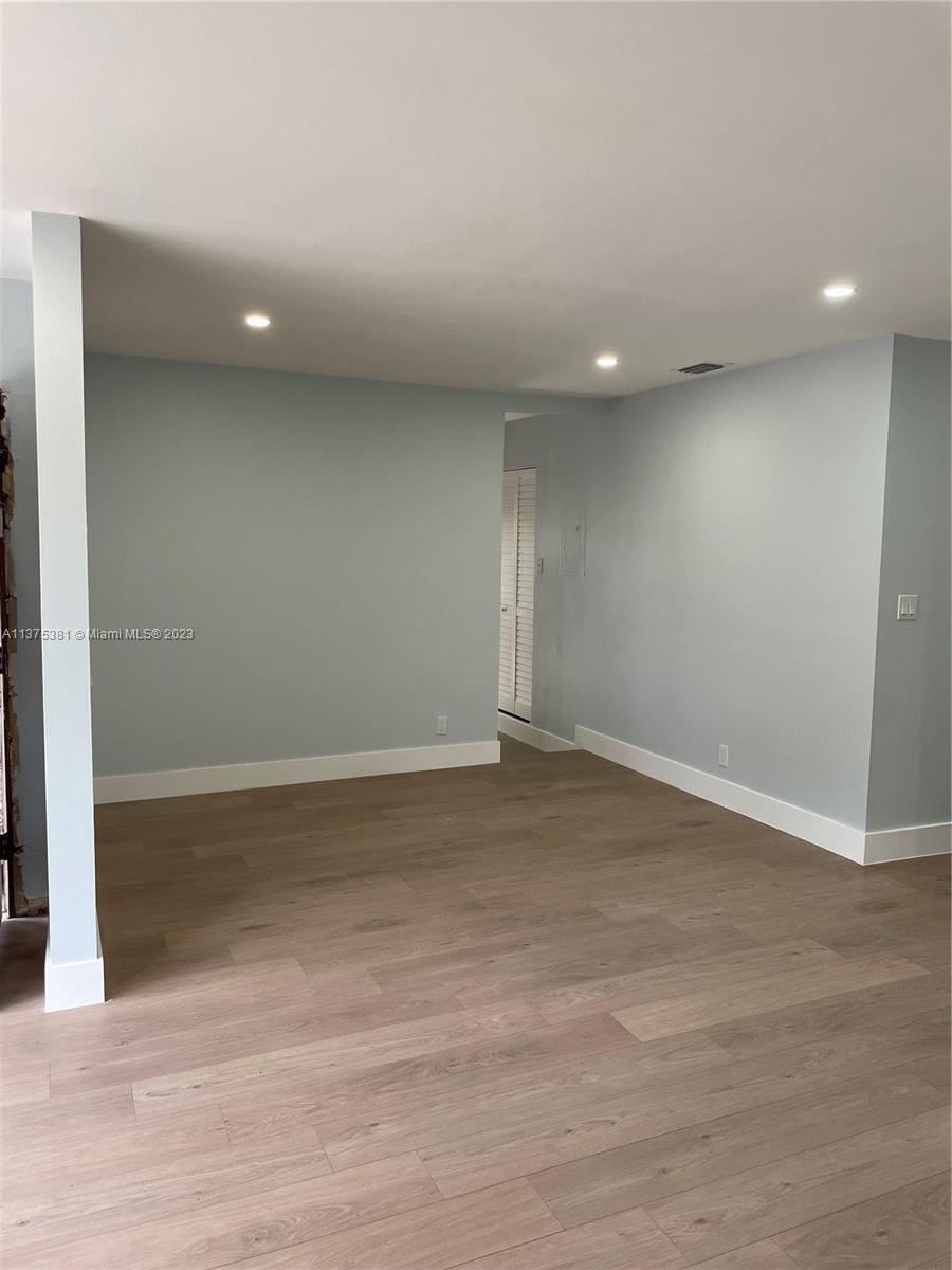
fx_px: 953
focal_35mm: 26
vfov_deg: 67.3
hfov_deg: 53.1
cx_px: 476
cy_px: 635
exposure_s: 1/121
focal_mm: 4.2
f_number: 1.6
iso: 80
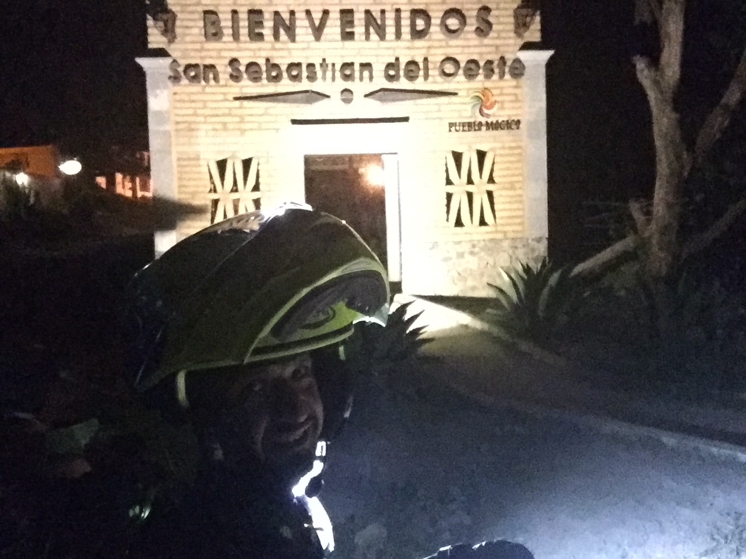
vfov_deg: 45.4
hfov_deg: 58.4
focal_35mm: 31
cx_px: 373
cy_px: 280
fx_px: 668
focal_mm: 2.65
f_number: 2.2
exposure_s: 1/15
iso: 2000
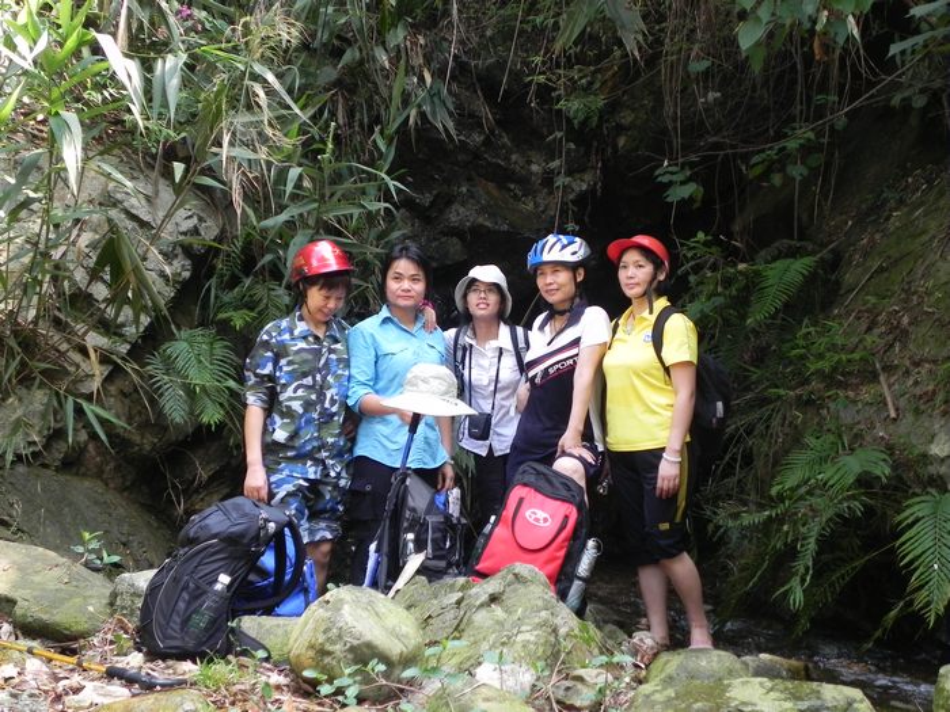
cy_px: 356
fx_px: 1427
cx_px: 475
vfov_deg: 28.0
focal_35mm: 52
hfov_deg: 36.8
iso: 193
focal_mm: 9.2
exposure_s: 1/125
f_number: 3.5
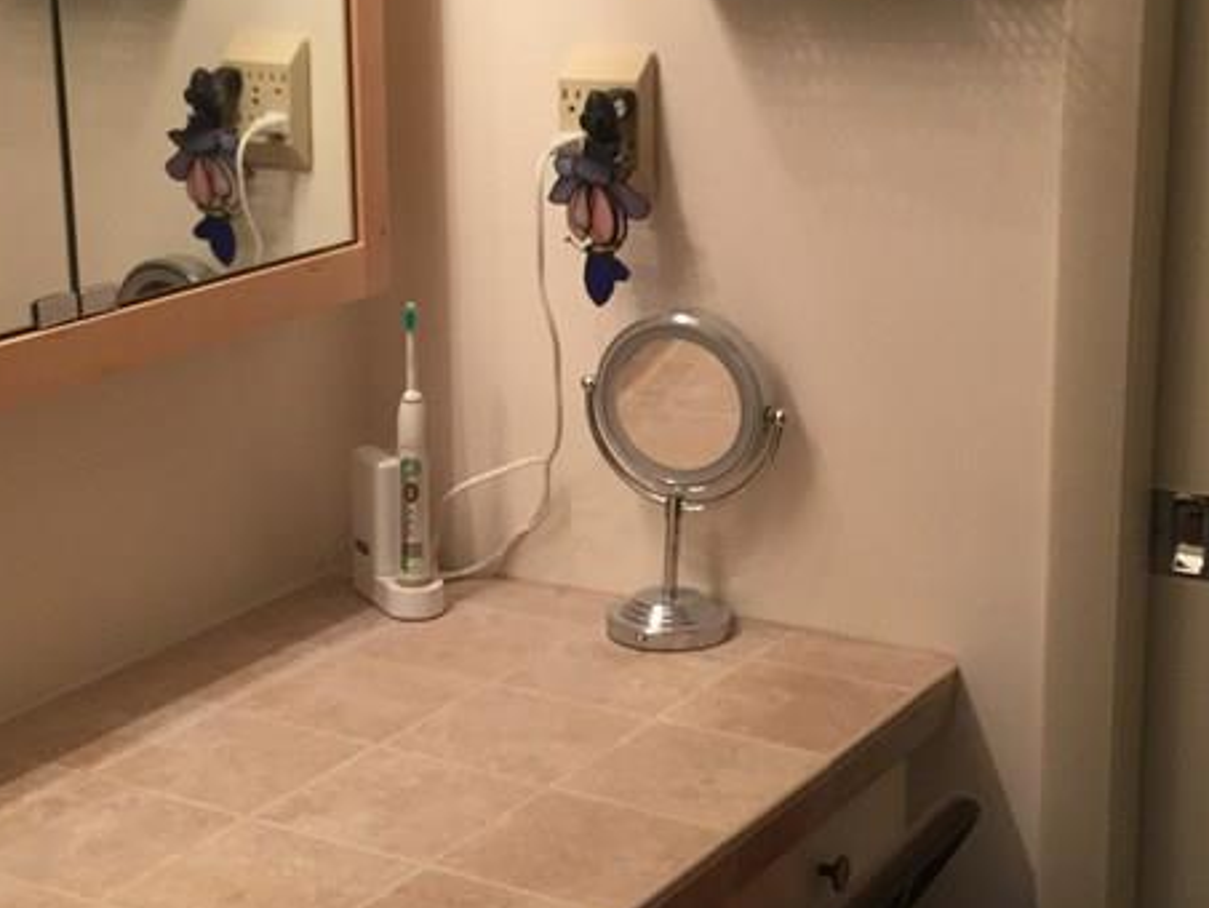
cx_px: 528
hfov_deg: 27.7
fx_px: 2445
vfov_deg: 21.0
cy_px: 427
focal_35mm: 70
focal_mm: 3.3
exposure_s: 1/30
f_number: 2.4
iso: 50
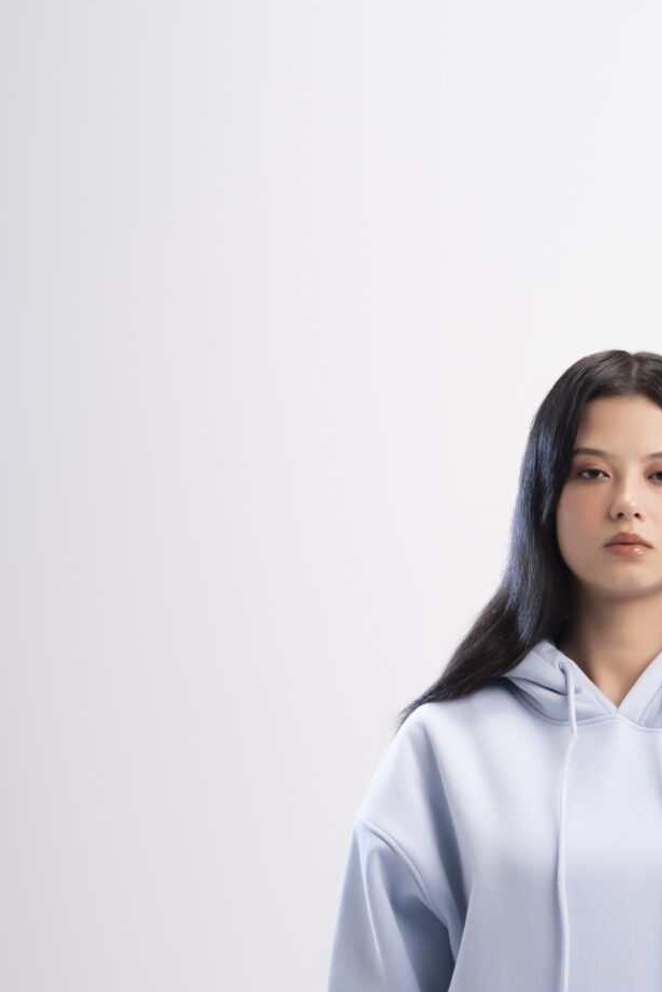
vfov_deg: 20.1
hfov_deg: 14.0
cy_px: 1070
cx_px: 600
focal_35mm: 97
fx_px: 2675
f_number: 2.8
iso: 100
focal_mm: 35
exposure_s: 1/250
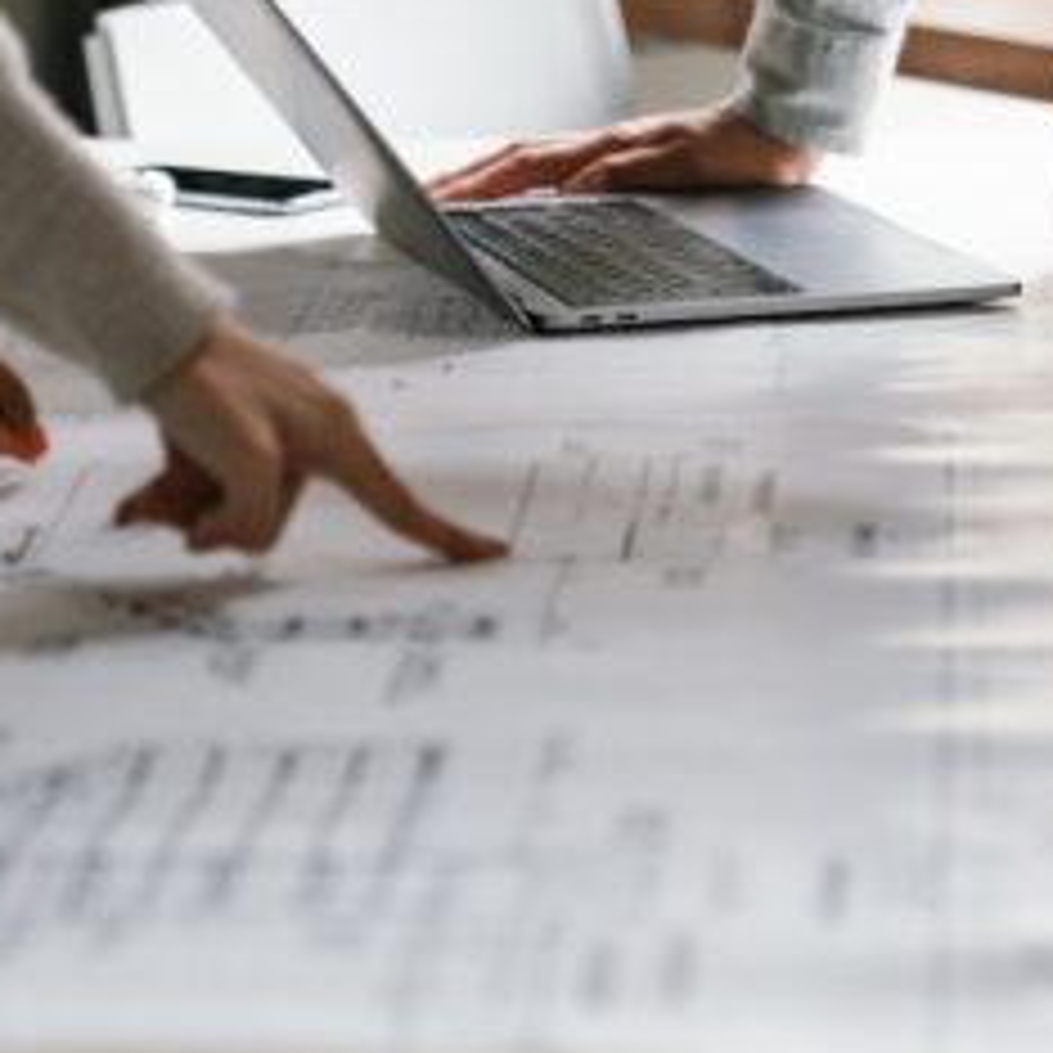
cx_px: 900
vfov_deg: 10.7
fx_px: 5610
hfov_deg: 10.7
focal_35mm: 163
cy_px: 295
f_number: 2.8
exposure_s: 1/125
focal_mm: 70
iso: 1000
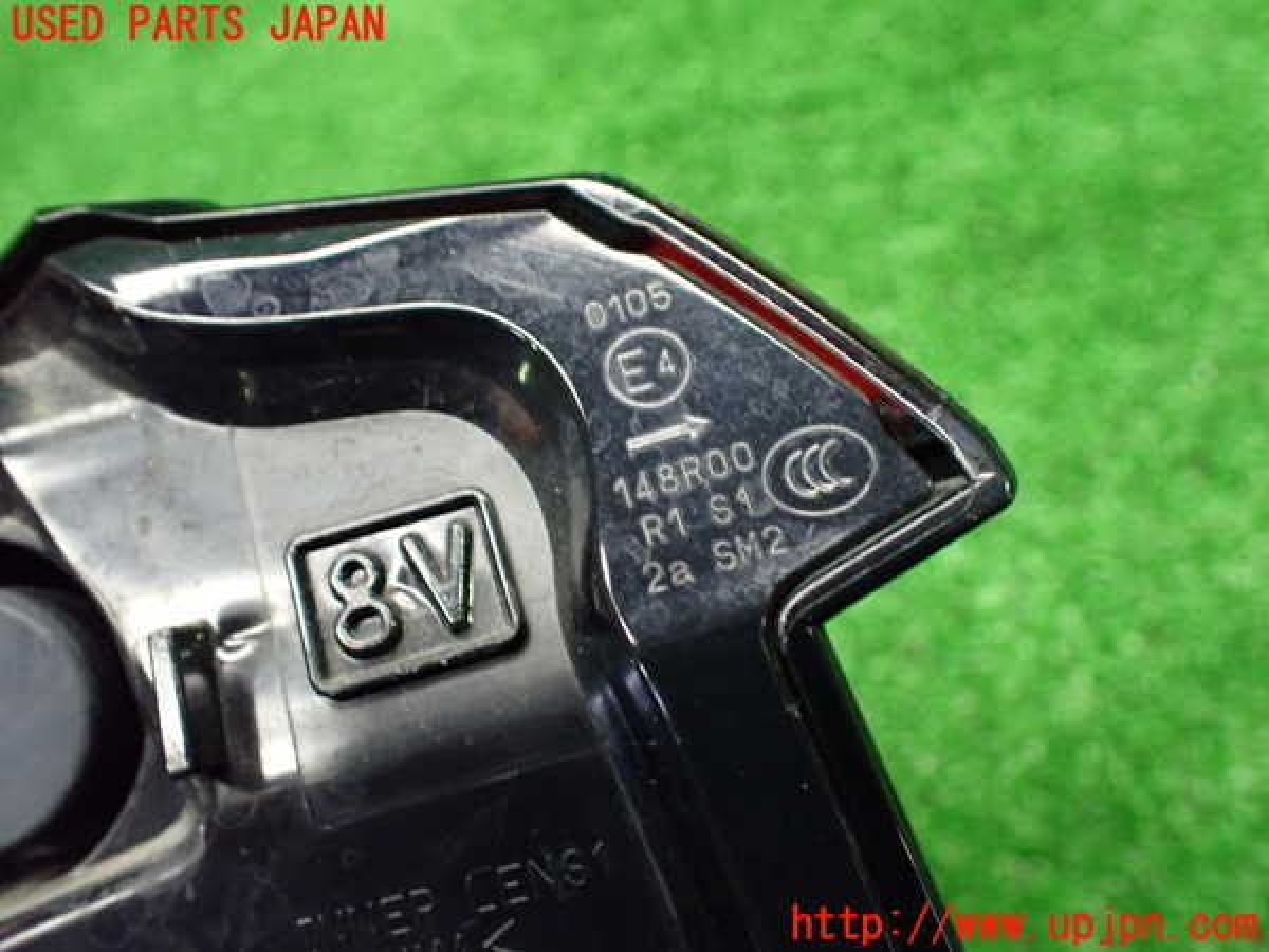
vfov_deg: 46.8
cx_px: 634
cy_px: 476
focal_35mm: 30
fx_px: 1100
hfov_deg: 60.0
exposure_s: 1/60
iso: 800
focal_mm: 5.4
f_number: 2.3
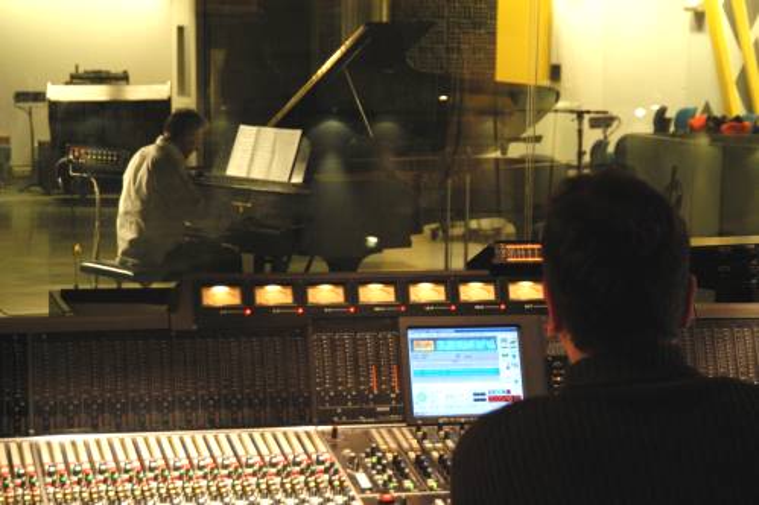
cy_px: 252
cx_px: 380
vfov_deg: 14.7
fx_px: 1959
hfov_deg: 21.9
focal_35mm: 93
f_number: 5.6
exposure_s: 1/20
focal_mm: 62
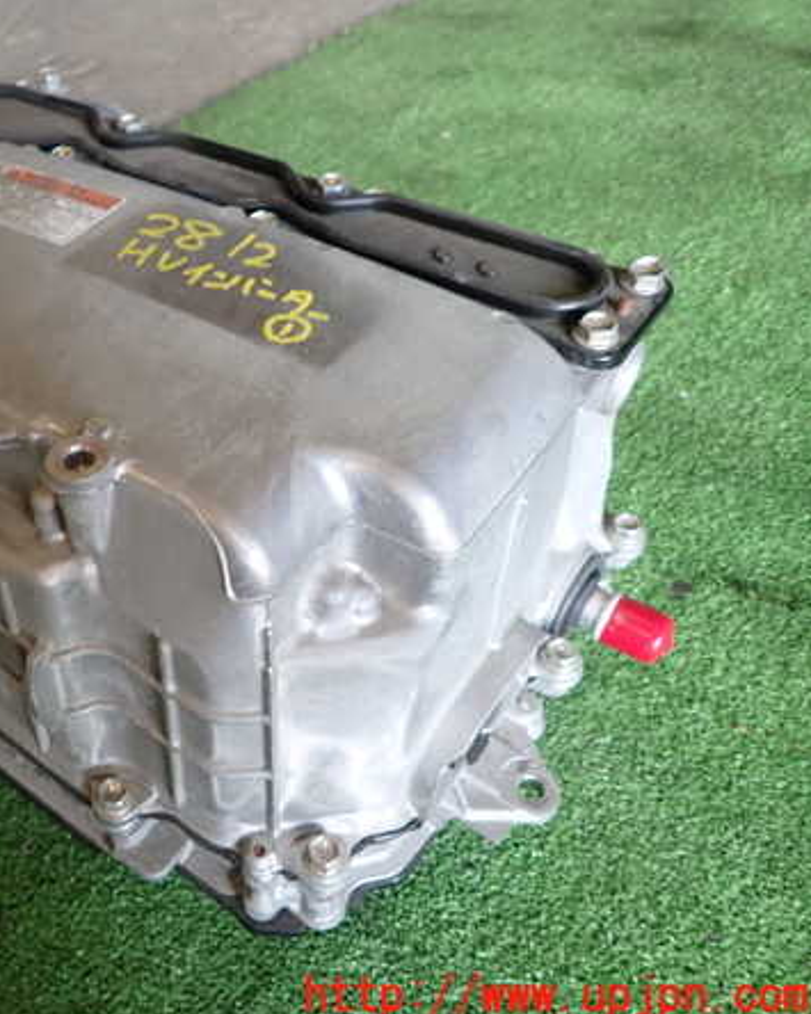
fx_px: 990
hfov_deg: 42.1
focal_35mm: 33
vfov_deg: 54.2
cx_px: 135
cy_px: 512
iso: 125
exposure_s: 1/60
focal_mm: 4.5
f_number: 2
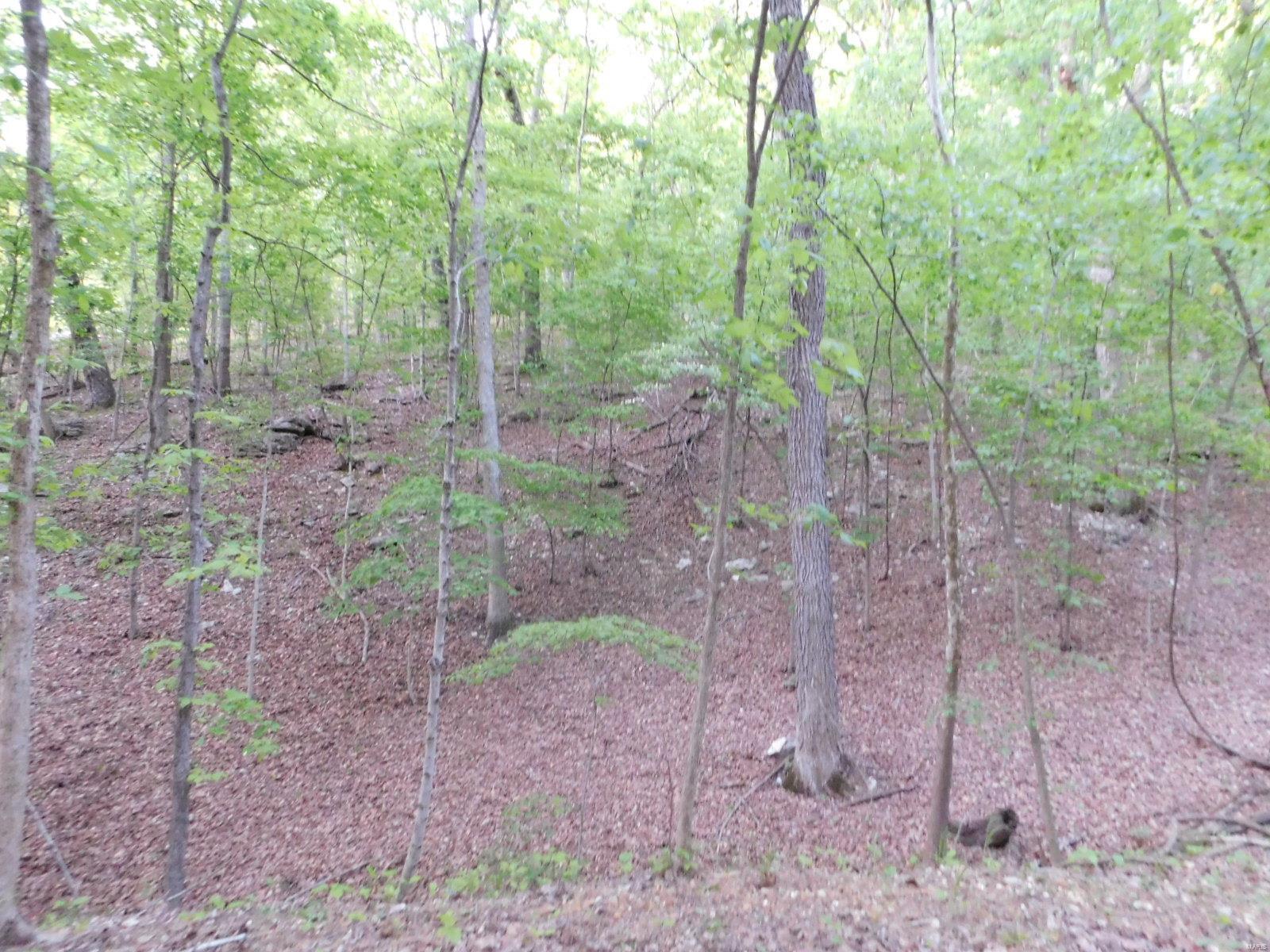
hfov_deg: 73.9
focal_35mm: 23
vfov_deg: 58.9
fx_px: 844
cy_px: 476
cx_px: 635
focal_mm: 4
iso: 800
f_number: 3
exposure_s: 1/6
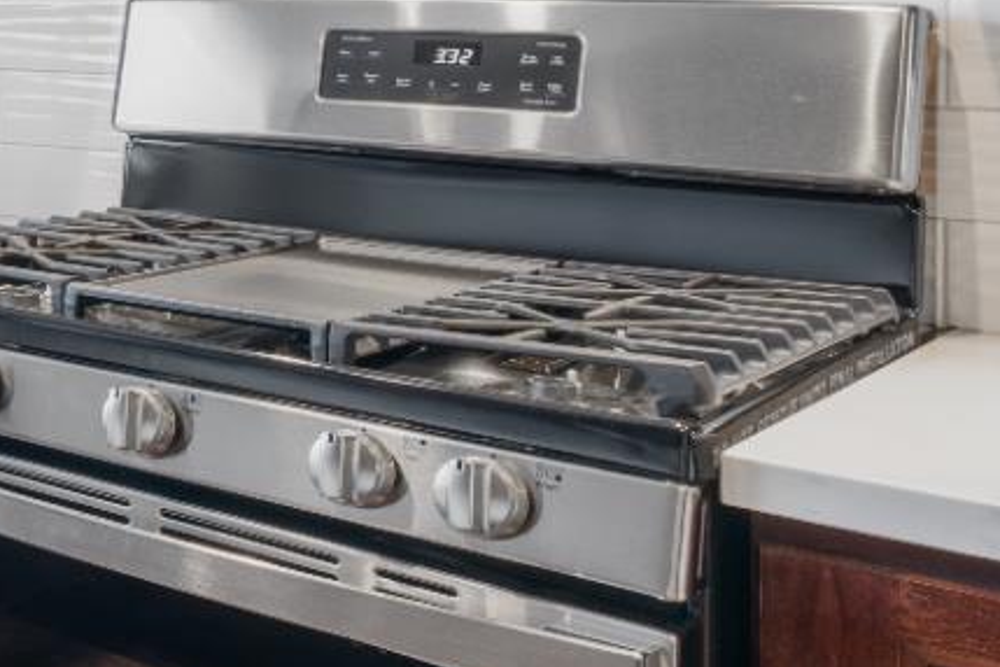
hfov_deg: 25.1
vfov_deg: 23.2
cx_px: -550
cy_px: 142
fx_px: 1604
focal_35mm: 58
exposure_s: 2
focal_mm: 11
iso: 100
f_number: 8
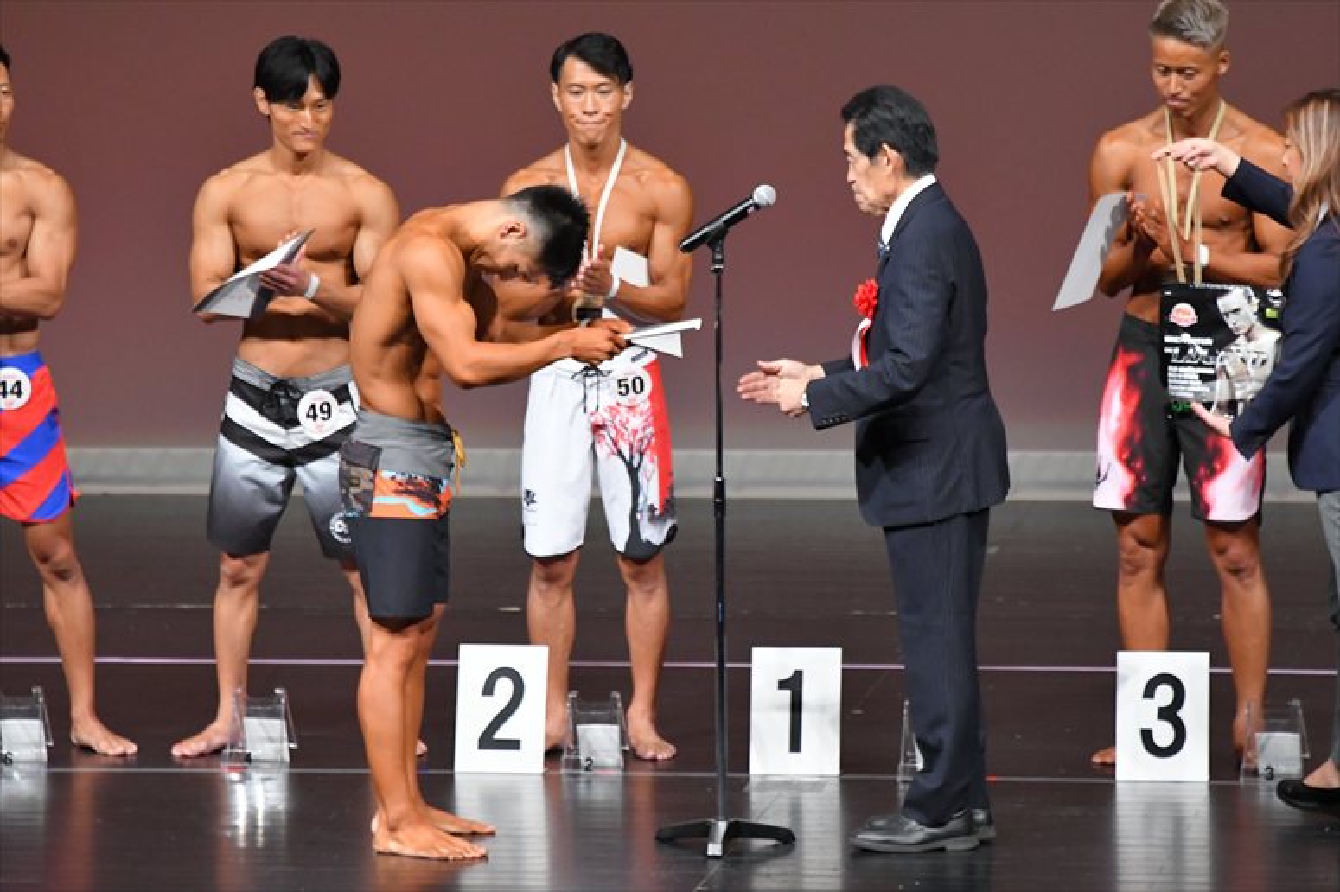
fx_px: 11719
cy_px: 446
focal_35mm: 315
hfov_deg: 6.5
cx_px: 670
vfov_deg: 4.4
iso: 4000
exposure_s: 1/400
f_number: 5.6
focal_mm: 210
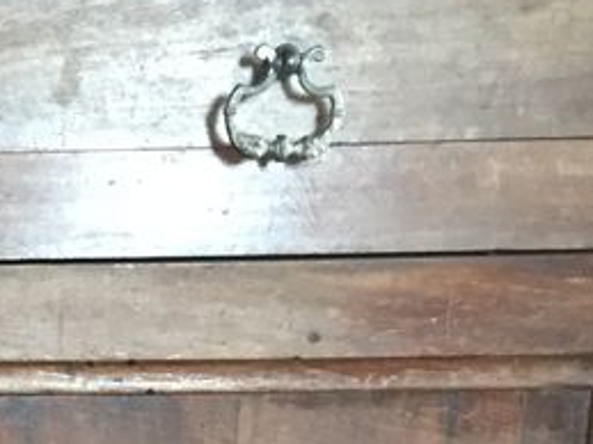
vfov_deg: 12.4
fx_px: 1918
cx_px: -227
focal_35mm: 112
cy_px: 719
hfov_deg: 16.4
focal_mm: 4.15
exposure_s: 1/17
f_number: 2.2
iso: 320
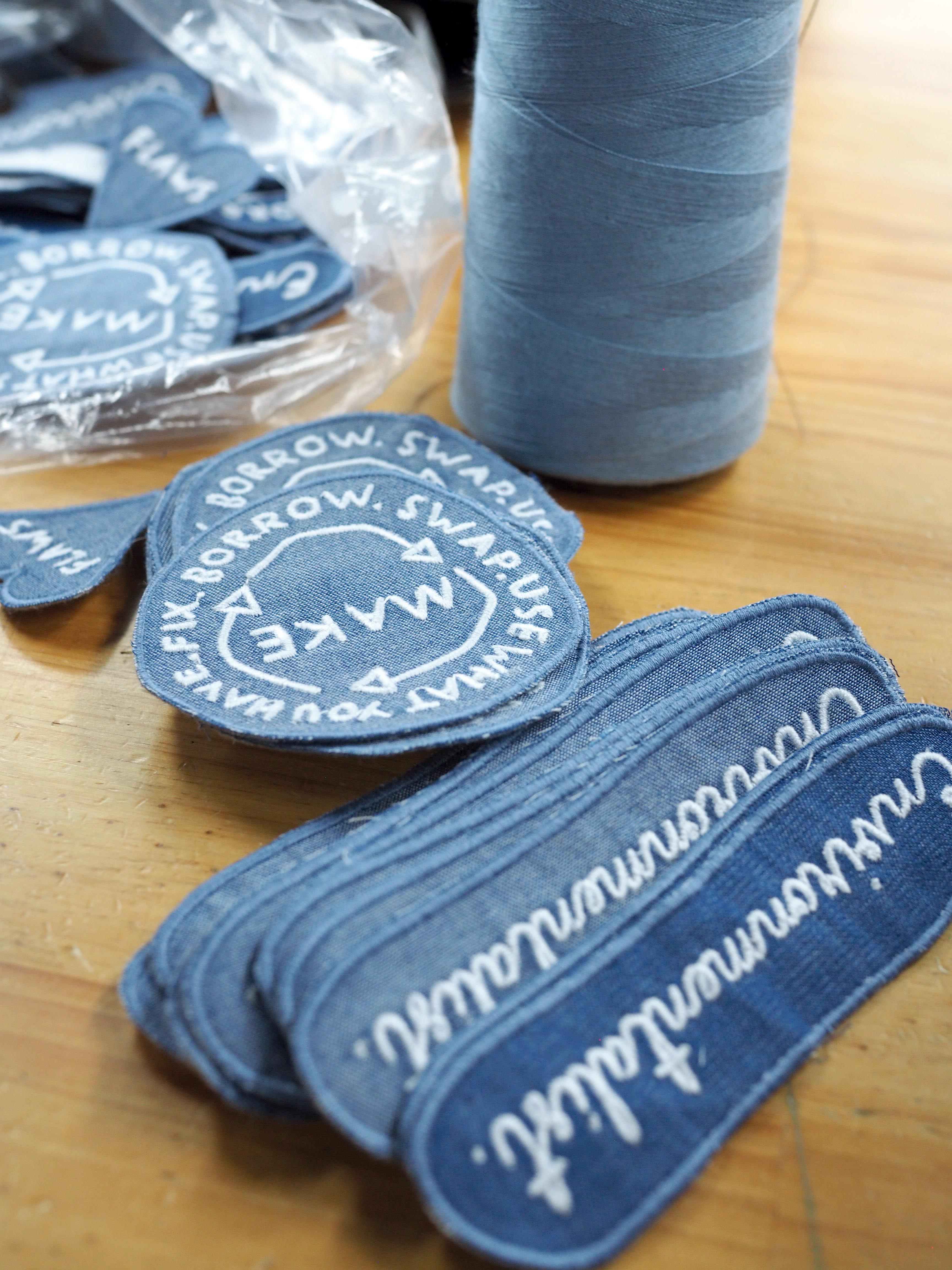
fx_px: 1833
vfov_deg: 38.2
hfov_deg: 29.1
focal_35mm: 50
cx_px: 476
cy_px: 635
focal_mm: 25
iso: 640
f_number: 4
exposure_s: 1/60
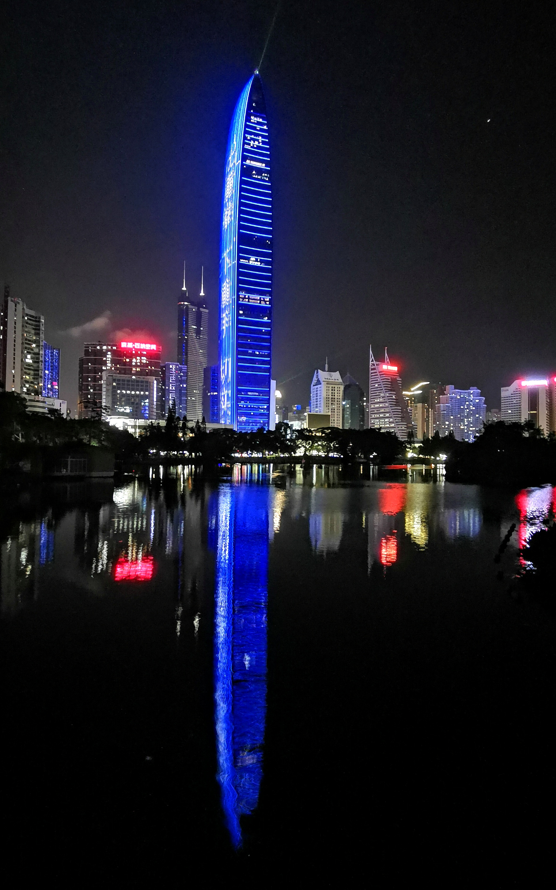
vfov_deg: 88.0
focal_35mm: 19
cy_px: 444
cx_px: 222
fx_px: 461
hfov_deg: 61.7
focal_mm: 2.26
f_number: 2.2
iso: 1600
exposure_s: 5
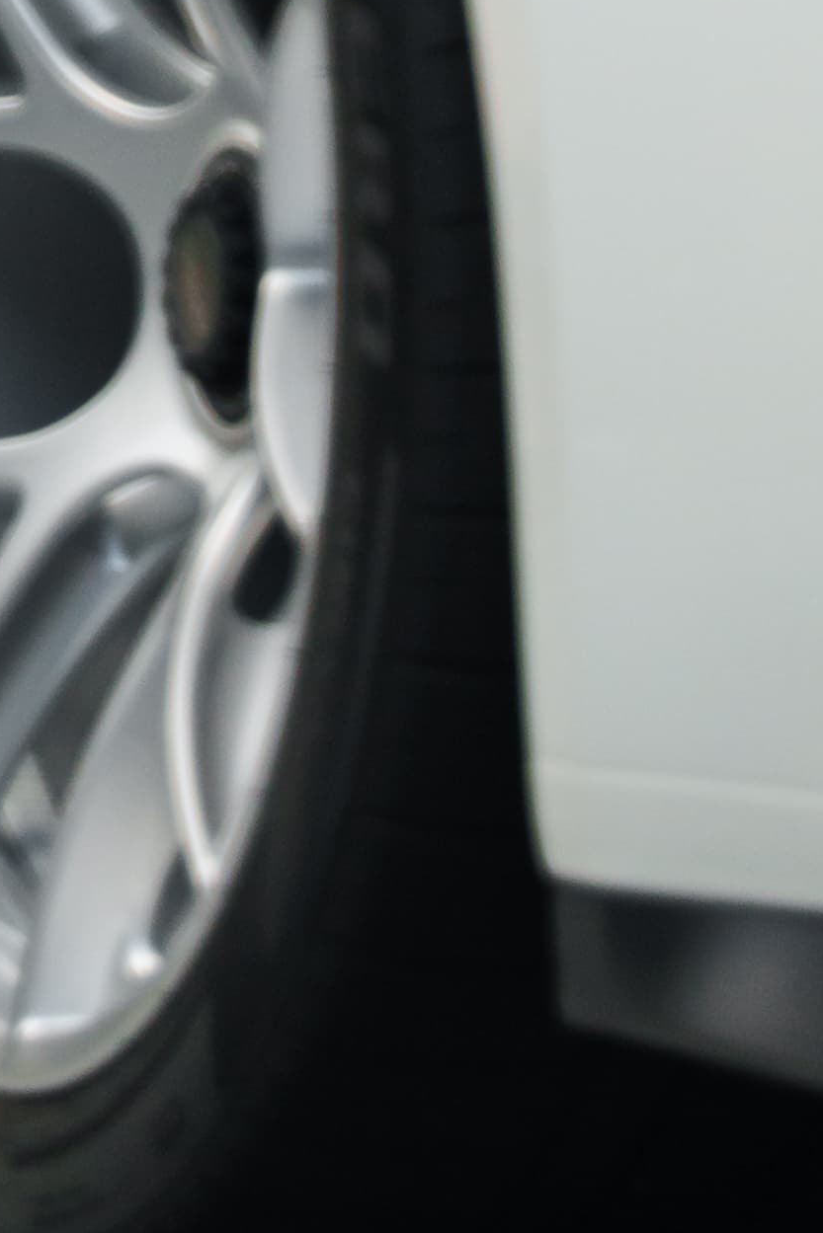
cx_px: -418
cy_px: -1356
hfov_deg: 3.6
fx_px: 13145
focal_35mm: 383
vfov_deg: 5.3
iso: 160
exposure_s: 1/320
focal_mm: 51.6
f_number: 2.8
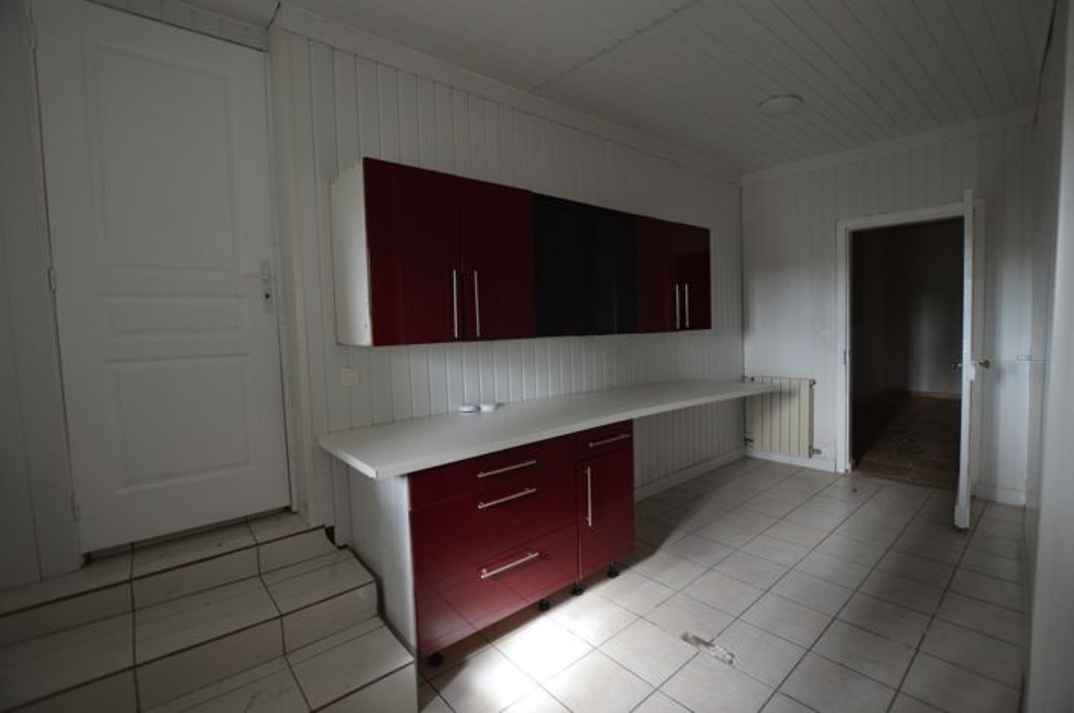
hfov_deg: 100.5
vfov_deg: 77.2
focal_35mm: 15
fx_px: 447
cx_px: 537
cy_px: 356
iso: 900
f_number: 3.5
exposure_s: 1/60
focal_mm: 10
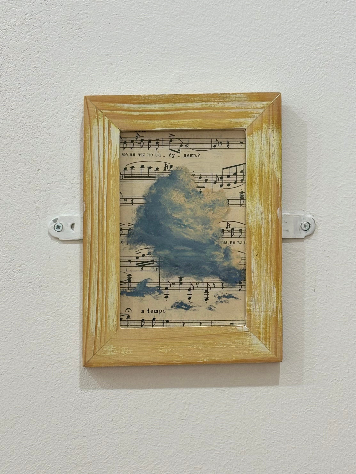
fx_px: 713
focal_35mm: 52
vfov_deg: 36.8
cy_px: 237
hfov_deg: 28.0
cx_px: 178
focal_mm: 5.96
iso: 64
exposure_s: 1/50
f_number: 1.6
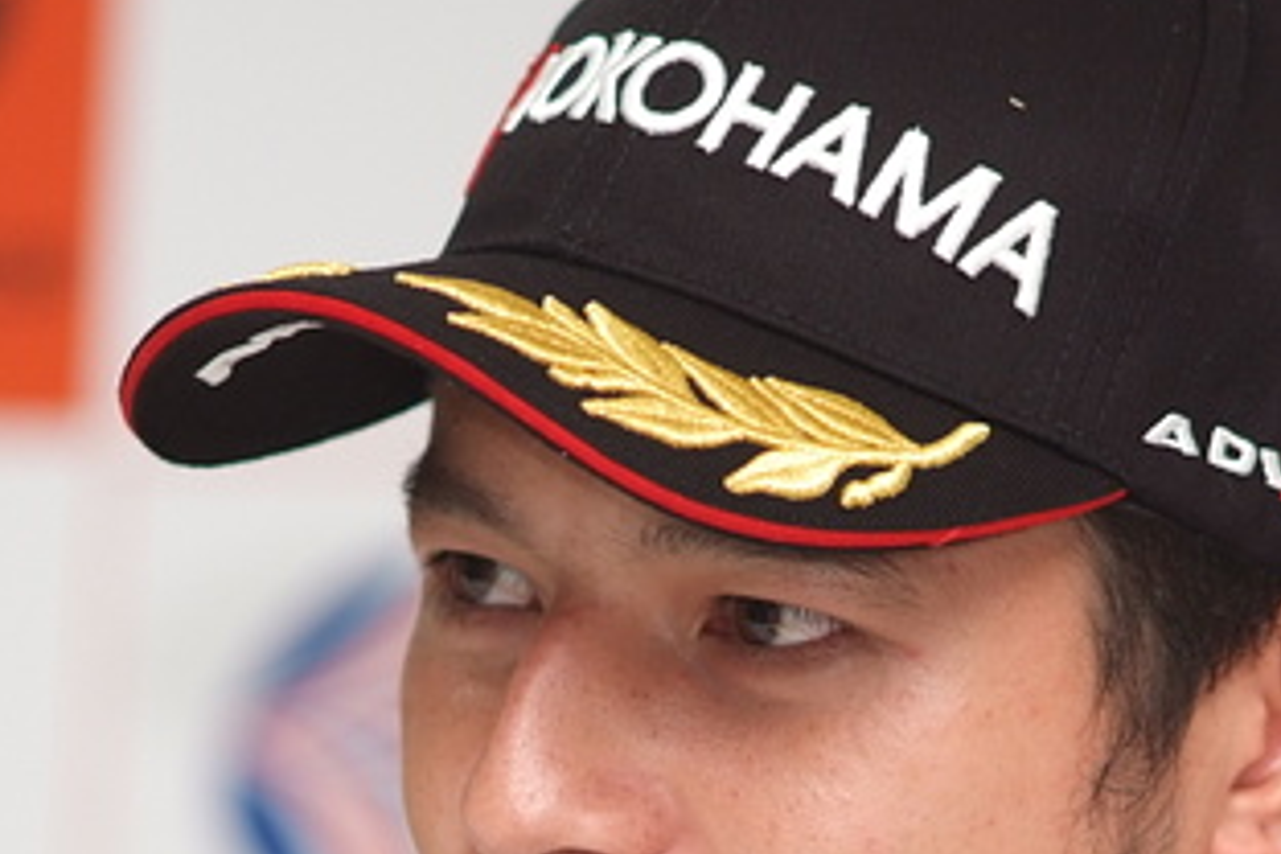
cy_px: 760
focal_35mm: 624
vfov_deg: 2.2
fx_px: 22202
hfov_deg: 3.3
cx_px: 575
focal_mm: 180
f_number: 2.8
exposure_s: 1/250
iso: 400
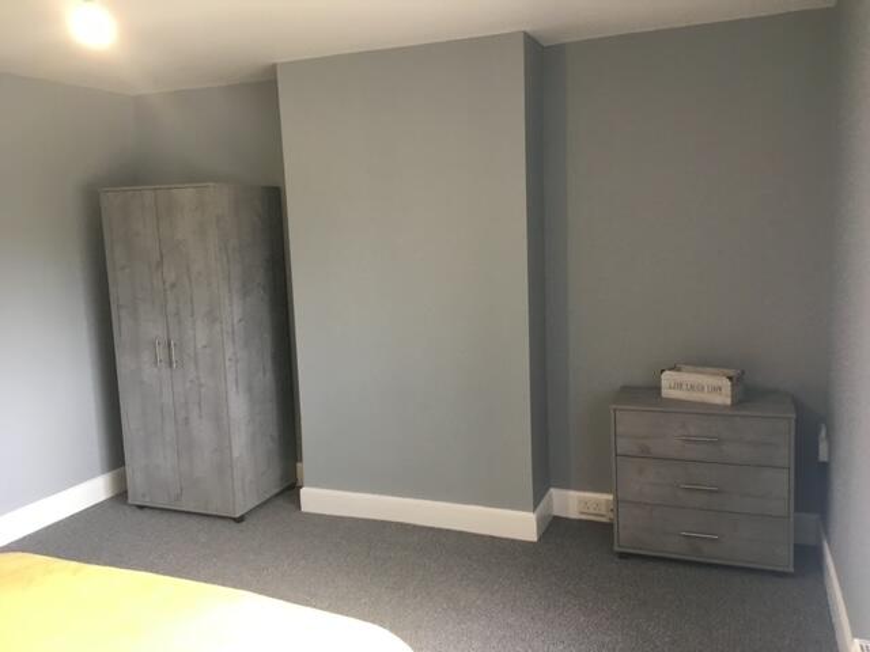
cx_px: 435
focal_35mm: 29
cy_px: 326
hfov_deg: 61.7
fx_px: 729
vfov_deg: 48.2
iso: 100
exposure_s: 1/33
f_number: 2.2
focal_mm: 4.15
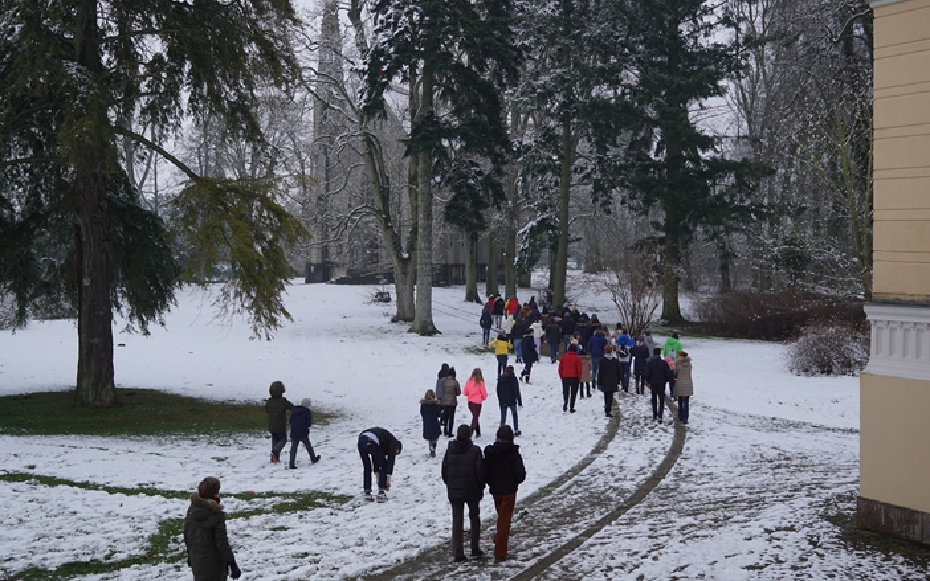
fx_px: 1242
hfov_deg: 41.0
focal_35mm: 49
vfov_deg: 26.3
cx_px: 442
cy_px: 270
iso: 250
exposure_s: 1/160
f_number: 4
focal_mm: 30
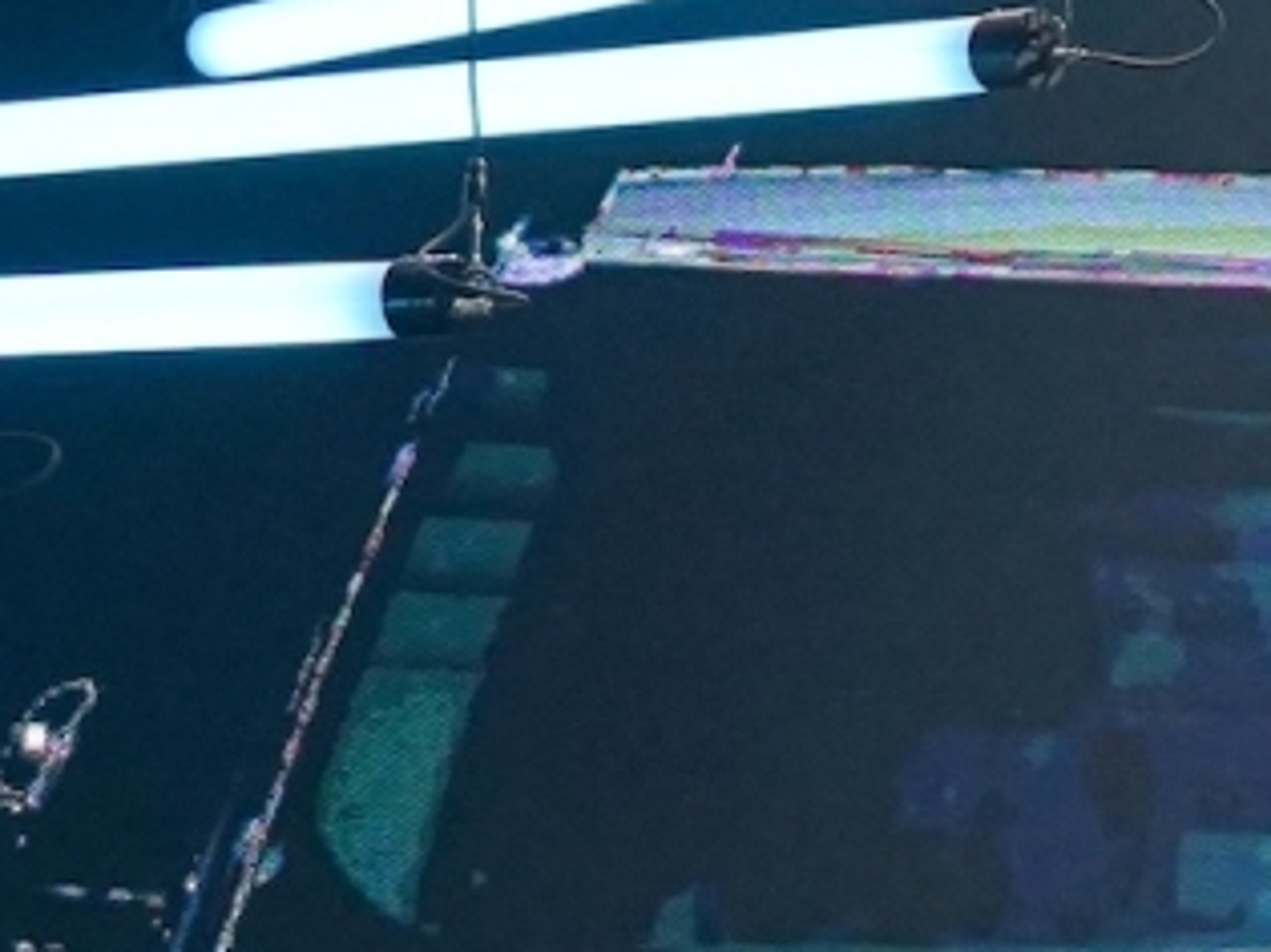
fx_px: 18829
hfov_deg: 3.8
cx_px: 3664
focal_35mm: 513
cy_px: 3142
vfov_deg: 2.8
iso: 2500
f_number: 4
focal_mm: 70
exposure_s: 1/320
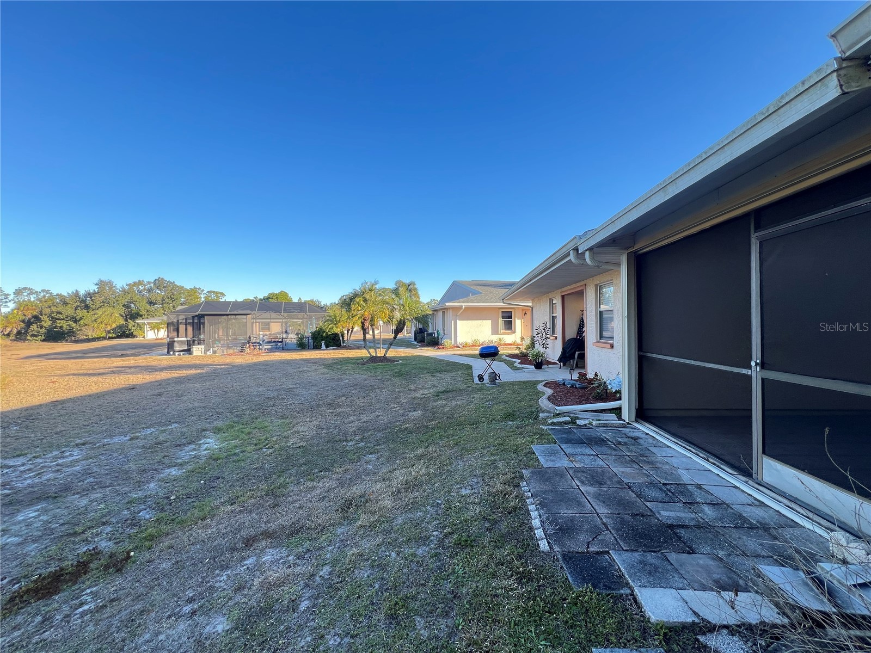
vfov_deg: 89.9
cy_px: 326
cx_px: 436
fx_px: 327
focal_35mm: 13
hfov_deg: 106.2
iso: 32
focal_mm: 1.57
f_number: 1.8
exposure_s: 1/150
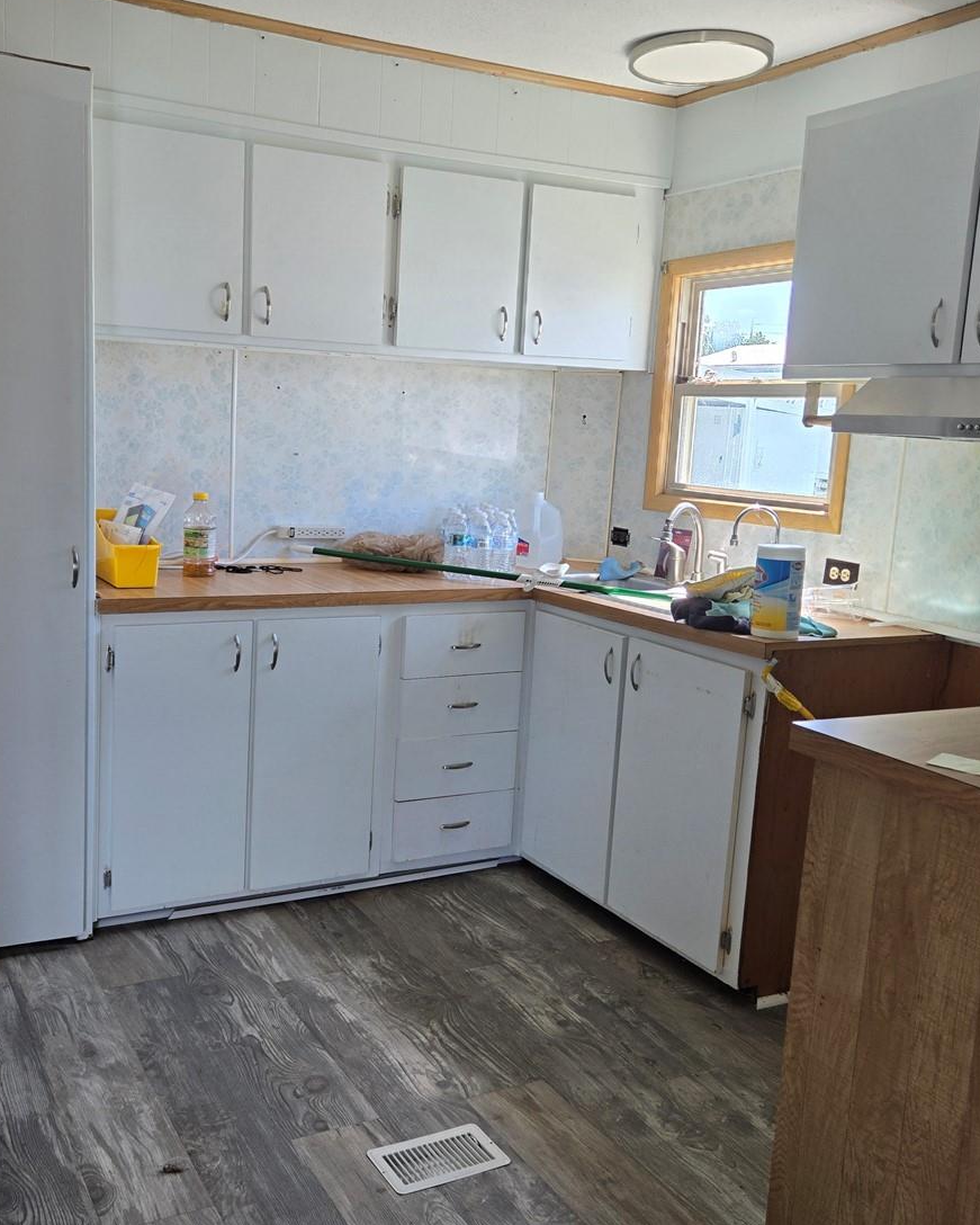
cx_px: 417
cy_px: 625
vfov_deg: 54.2
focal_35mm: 33
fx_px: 1196
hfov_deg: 44.4
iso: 80
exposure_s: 1/180
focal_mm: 5.4
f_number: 1.8
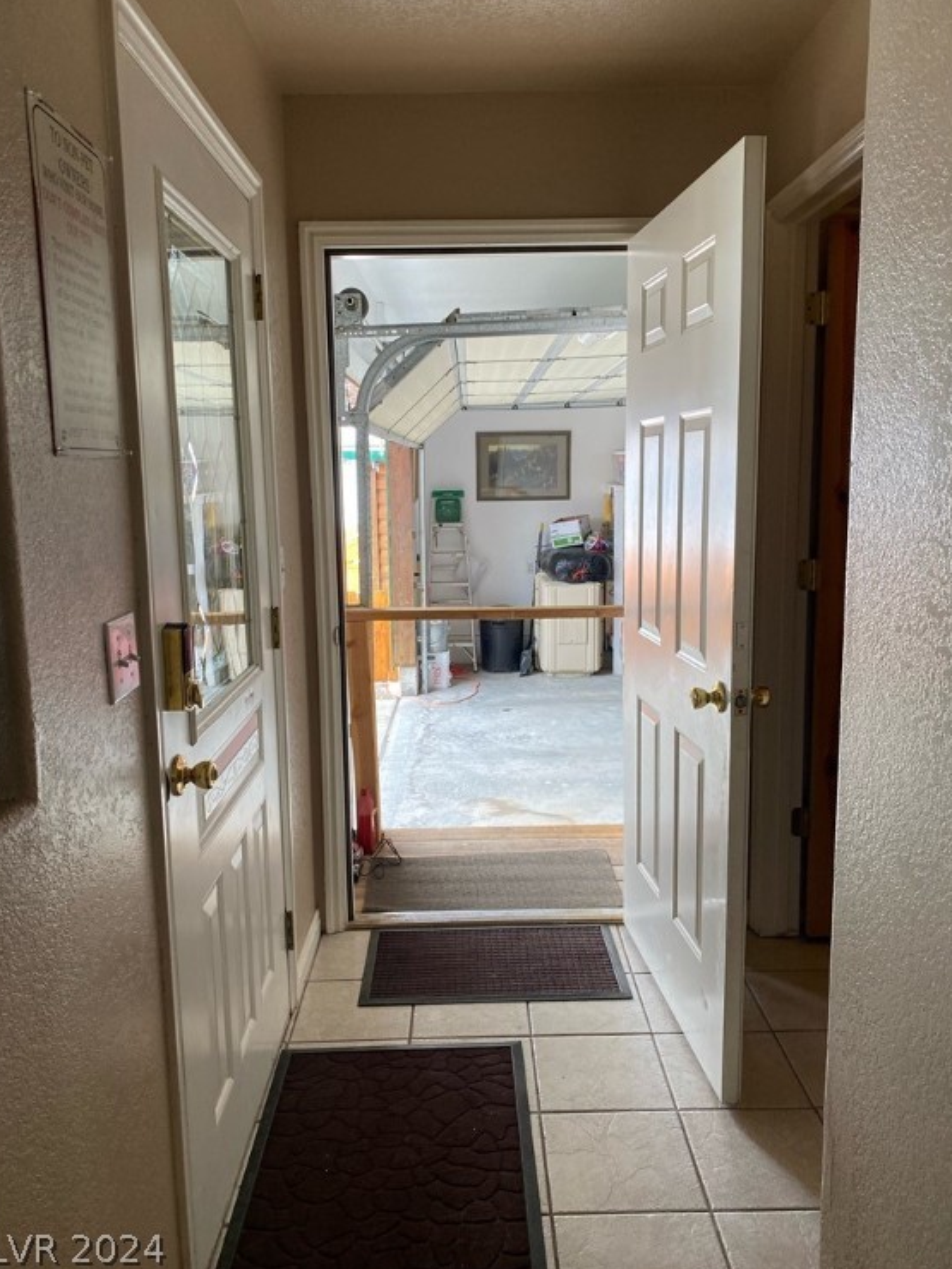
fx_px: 990
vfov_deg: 65.3
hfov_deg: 51.4
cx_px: 472
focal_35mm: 27
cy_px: 619
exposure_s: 1/121
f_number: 1.8
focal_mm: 4.25
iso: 80
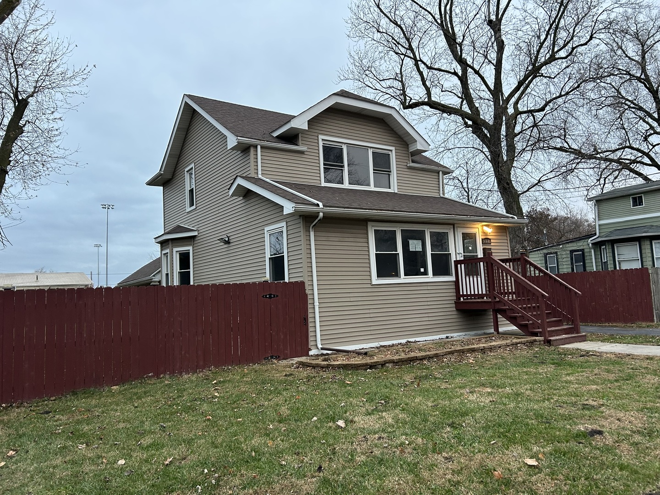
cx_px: 330
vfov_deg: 53.1
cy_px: 248
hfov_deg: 67.3
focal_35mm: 26
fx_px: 496
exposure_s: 1/101
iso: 125
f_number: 1.5
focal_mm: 5.7
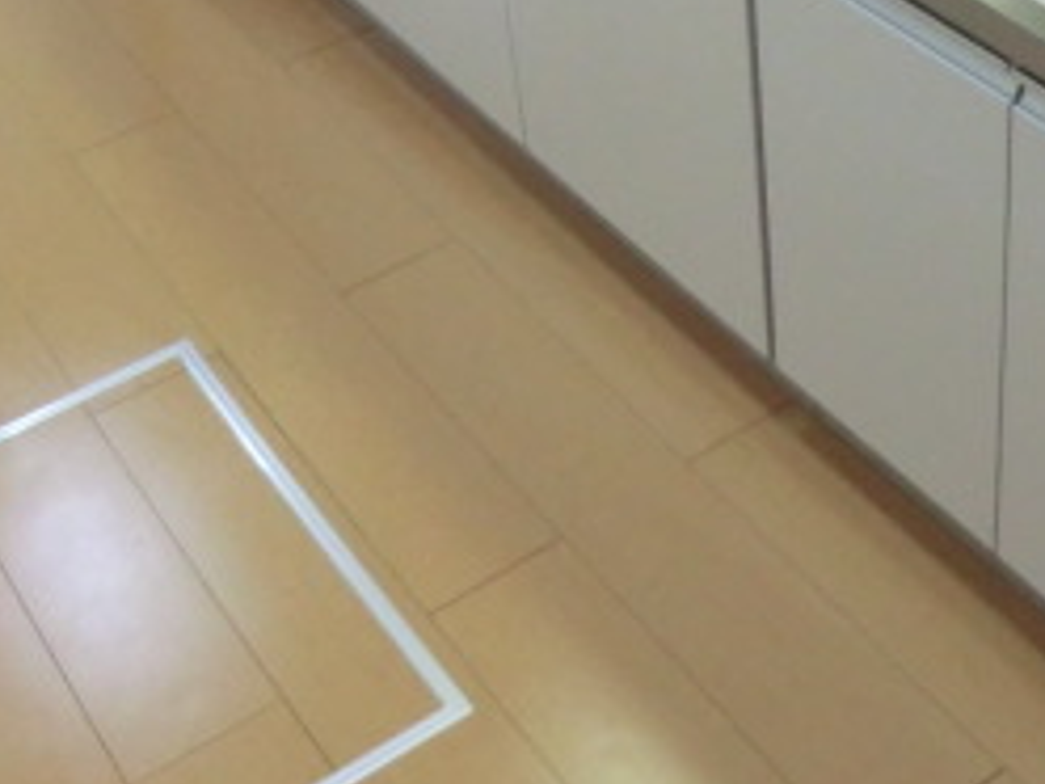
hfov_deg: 31.0
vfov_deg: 22.6
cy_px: -21
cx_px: 699
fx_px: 1872
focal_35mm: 62
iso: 500
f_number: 3.2
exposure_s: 1/60
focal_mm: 4.3
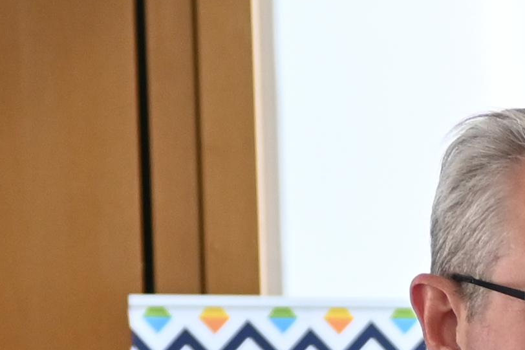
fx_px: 4199
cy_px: 872
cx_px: 988
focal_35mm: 288
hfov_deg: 6.9
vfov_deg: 4.6
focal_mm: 28
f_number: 3.5
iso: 400
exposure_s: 1/250
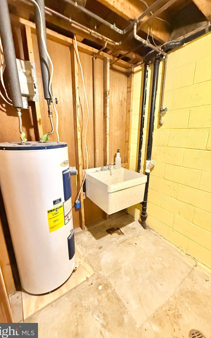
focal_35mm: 15
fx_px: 138
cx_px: 110
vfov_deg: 101.5
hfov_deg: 74.7
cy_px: 170
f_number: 2.2
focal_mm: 2.22
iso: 800
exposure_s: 1/60
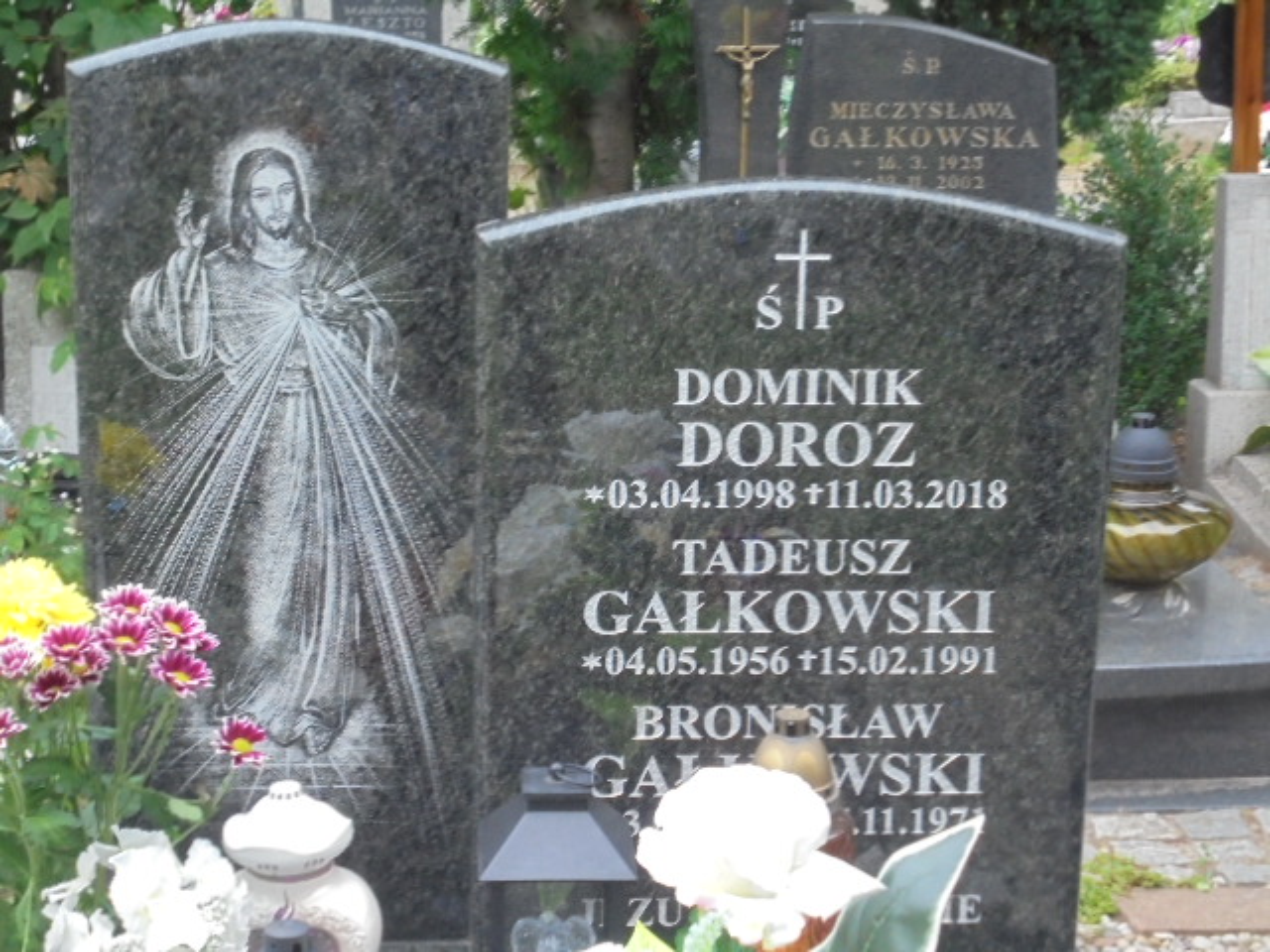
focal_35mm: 64
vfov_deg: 22.9
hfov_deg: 30.3
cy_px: 476
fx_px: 2348
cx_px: 635
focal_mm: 11.5
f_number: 5.6
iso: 400
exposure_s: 1/20
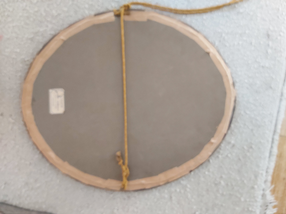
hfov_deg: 67.3
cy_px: 107
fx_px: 215
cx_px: 143
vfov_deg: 53.1
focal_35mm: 26
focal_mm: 3.92
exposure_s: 1/25
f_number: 1.7
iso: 320
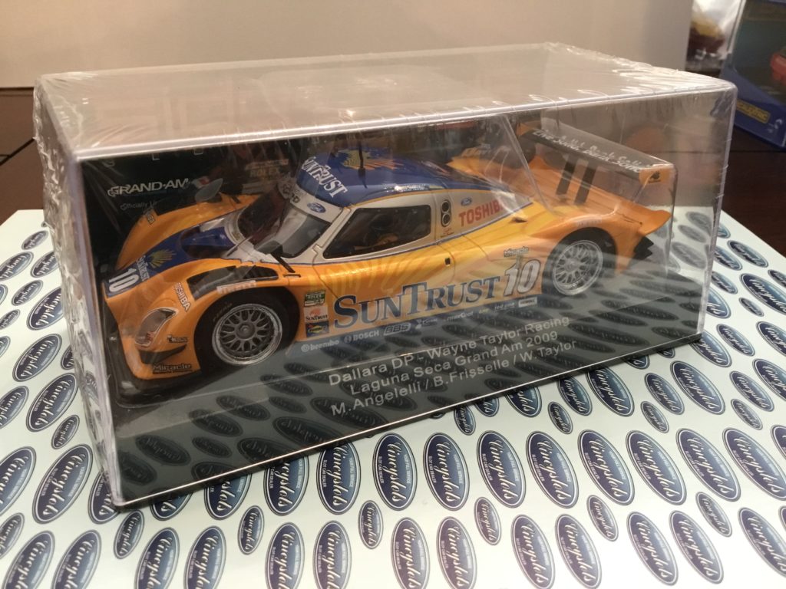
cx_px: 393
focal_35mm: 31
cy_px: 294
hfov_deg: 58.4
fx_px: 704
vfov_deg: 45.4
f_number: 2.4
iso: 125
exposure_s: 1/30
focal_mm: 3.3
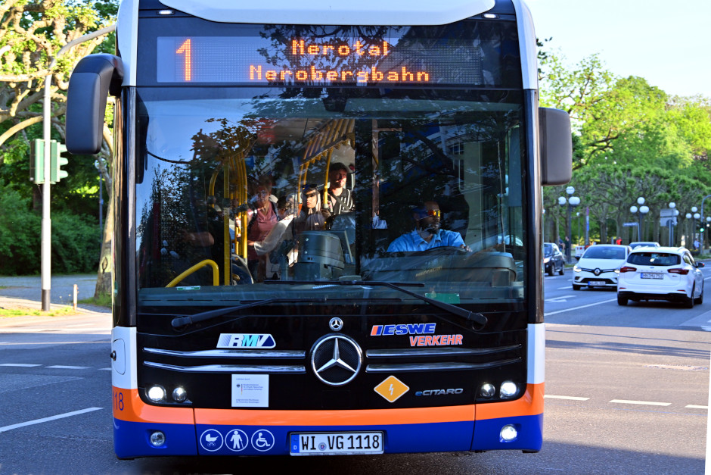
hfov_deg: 28.8
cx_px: 356
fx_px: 1383
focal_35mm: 70
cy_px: 238
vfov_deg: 19.5
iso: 320
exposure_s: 1/320
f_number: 5.6
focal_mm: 70
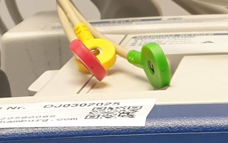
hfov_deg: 13.2
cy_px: 415
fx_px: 938
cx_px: 317
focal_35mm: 151
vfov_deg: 7.7
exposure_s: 1/50
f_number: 2.4
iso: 80
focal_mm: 4.3
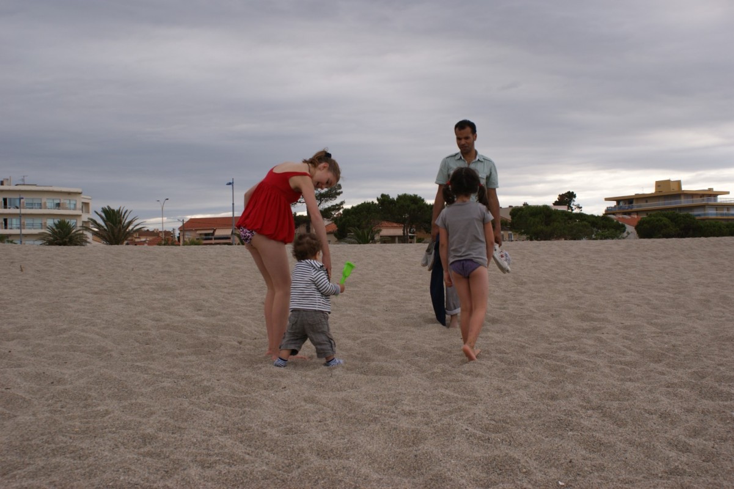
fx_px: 1070
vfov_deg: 25.7
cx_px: 367
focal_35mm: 52
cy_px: 244
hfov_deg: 37.9
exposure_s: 1/100
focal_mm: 35
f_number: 8
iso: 100
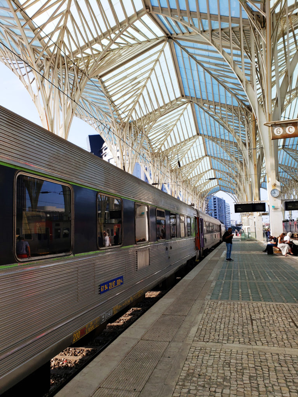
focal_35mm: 26
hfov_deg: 53.1
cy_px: 198
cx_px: 149
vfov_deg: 67.3
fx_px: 298
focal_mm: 4.3
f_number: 2.4
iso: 50
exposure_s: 1/785
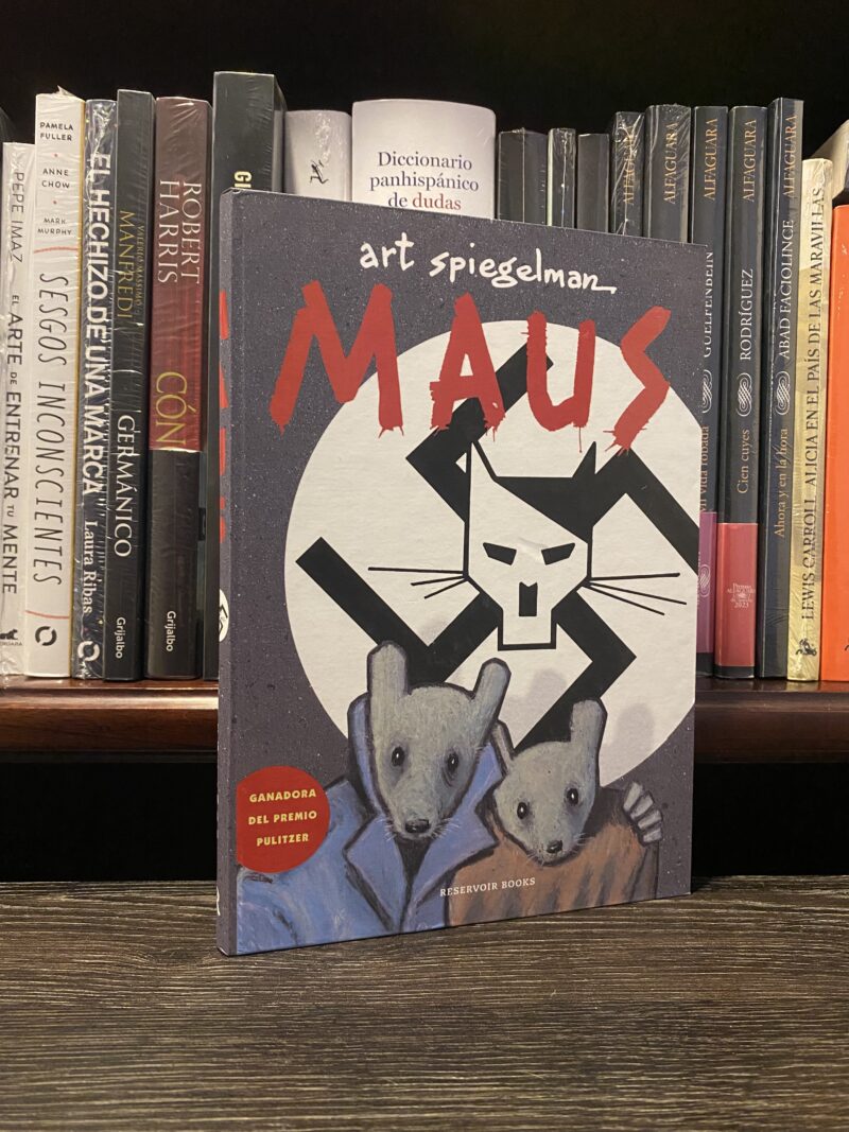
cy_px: 566
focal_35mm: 26
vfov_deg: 67.3
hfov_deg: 53.1
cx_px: 424
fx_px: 850
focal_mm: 4.25
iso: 800
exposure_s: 1/30
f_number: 1.8
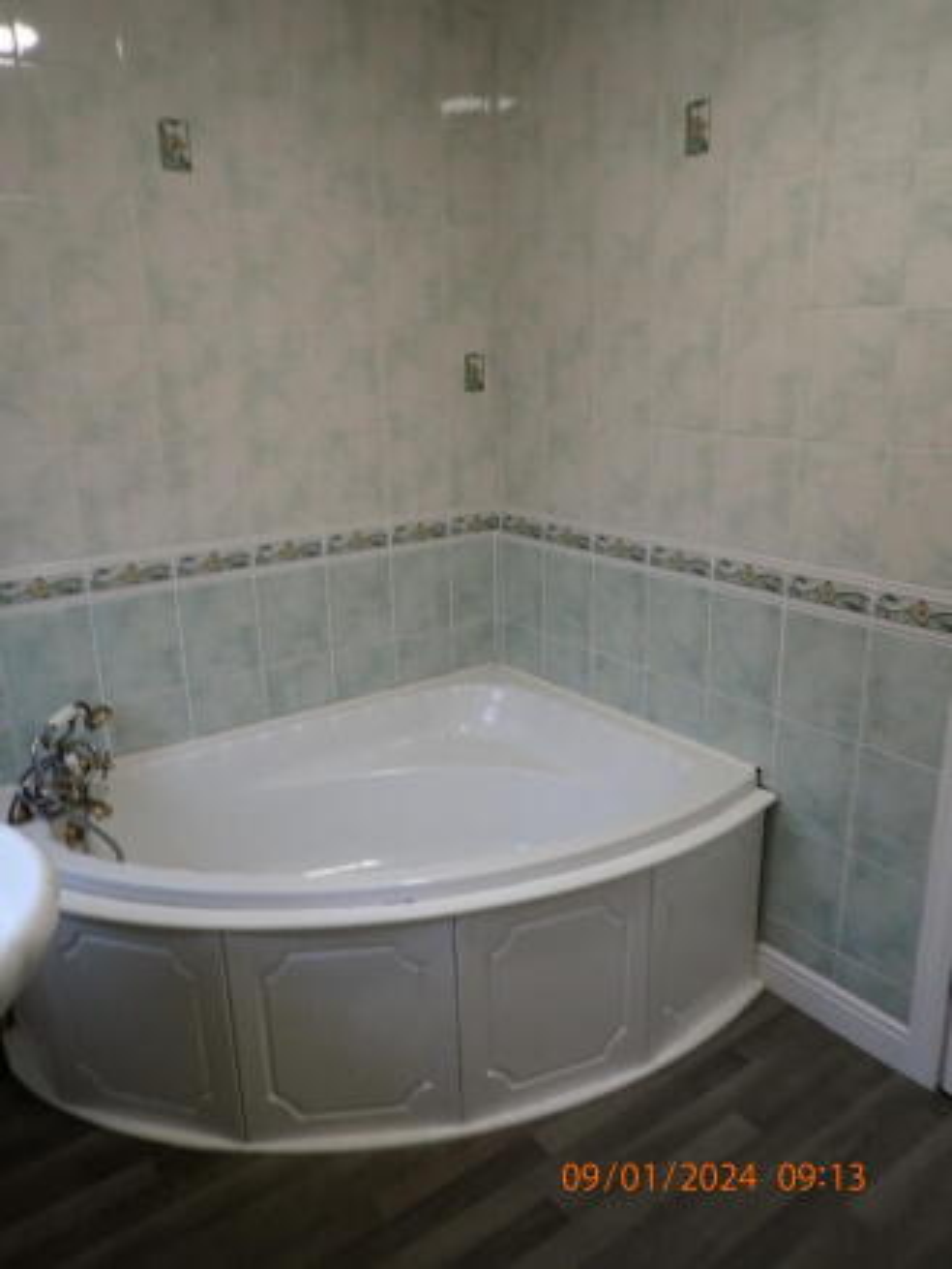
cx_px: 476
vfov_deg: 69.4
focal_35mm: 25
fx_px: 916
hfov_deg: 54.9
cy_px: 634
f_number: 2
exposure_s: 1/50
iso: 200
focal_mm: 4.5
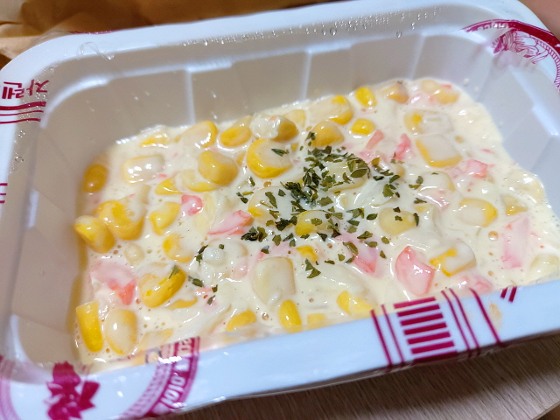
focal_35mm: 25
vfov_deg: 54.9
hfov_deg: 69.4
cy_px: 210
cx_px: 280
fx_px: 404
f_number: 2
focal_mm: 4.58
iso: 200
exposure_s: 1/40
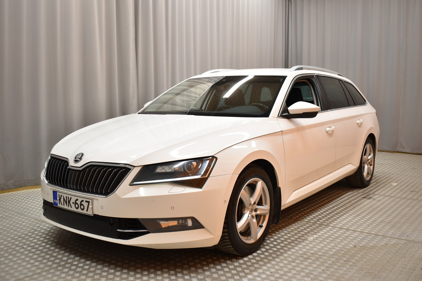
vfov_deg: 36.9
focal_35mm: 36
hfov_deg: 53.1
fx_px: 422
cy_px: 140
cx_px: 211
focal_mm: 24
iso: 400
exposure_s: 1/40
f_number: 3.8
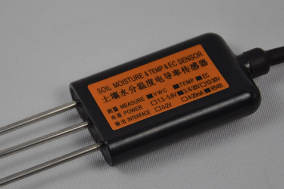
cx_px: 102
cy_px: 91
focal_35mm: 232
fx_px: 1827
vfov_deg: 5.9
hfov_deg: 8.9
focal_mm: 105
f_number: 5.6
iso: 100
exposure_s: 1/20
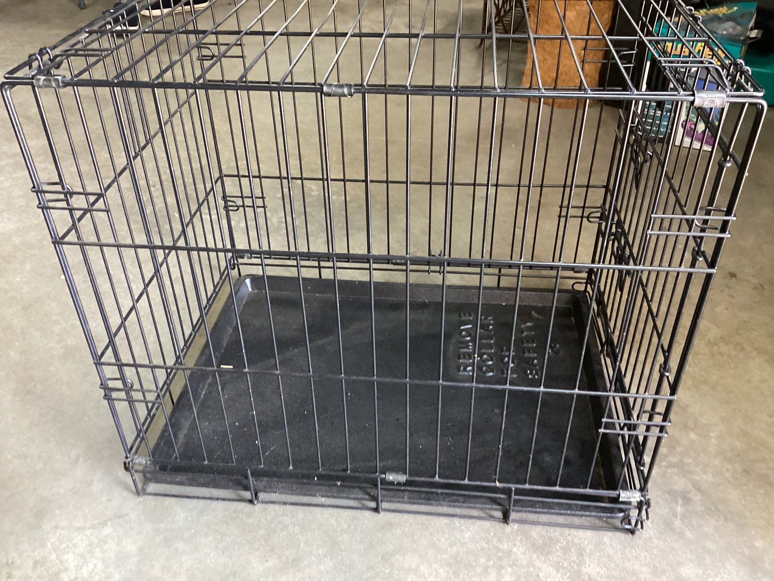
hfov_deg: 58.3
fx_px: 693
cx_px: 387
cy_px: 290
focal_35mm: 31
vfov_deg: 45.4
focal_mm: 3.3
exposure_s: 1/33
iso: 320
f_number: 2.4
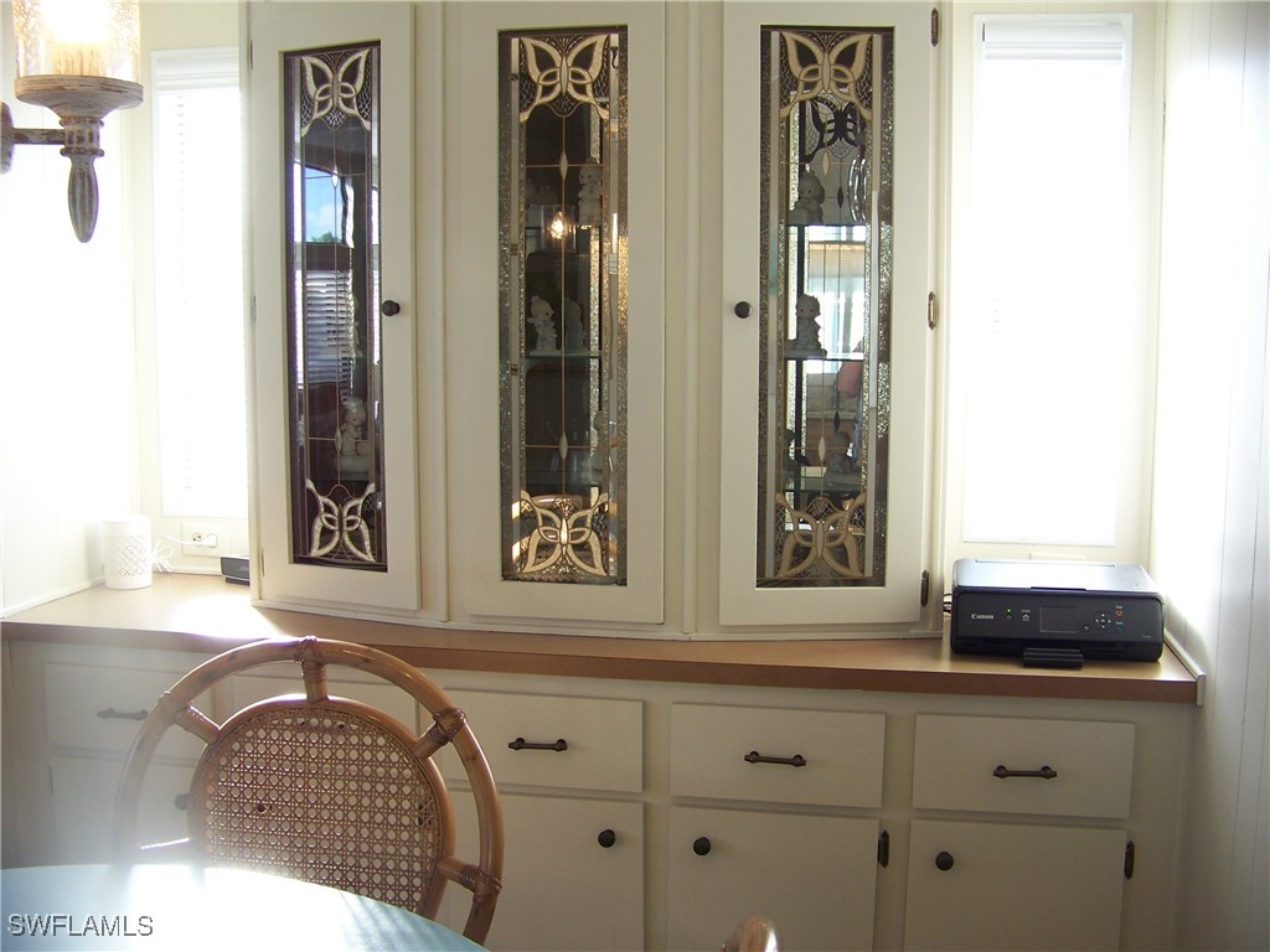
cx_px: 635
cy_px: 476
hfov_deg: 51.4
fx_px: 1321
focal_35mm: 36
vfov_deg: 39.7
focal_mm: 5.85
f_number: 2.8
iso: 80
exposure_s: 1/30
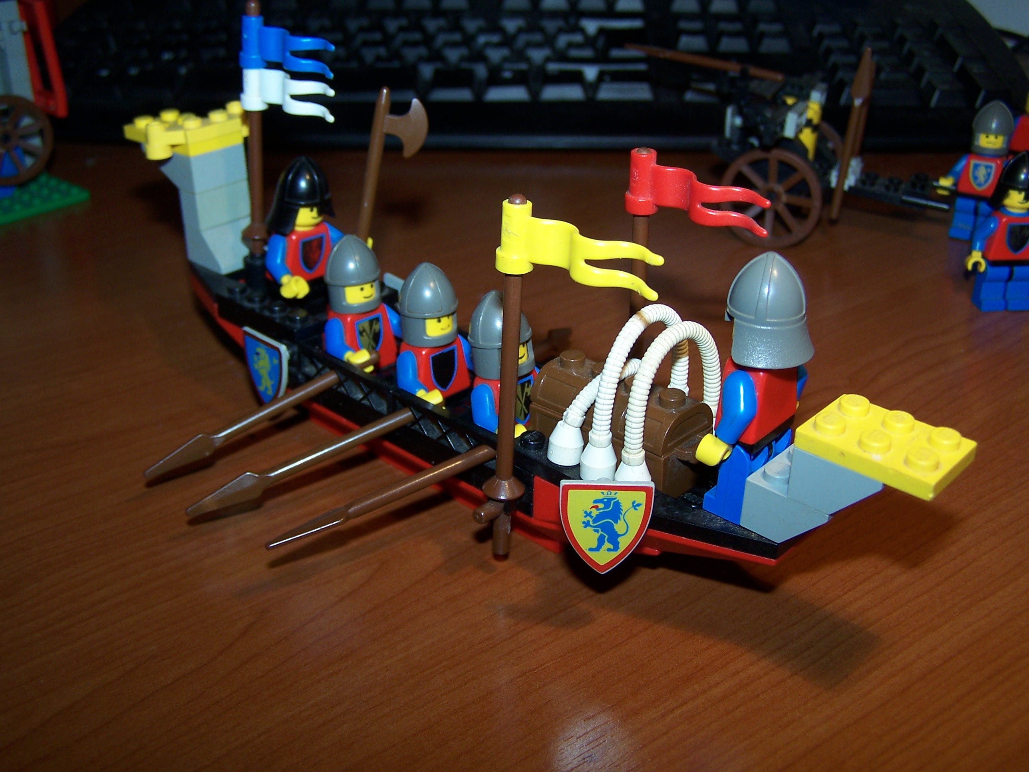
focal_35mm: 38
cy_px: 386
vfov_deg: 37.7
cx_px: 514
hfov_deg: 49.0
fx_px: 1130
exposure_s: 1/60
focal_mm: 6.3
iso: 80
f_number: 2.8
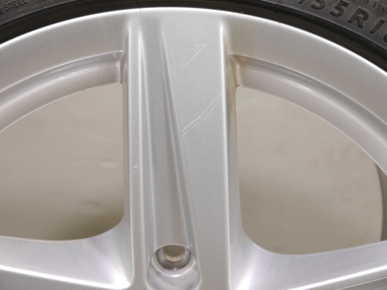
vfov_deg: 28.0
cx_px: 194
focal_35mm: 52
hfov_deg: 36.8
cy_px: 145
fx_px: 581
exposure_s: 1/40
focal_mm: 26
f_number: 4.7
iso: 800
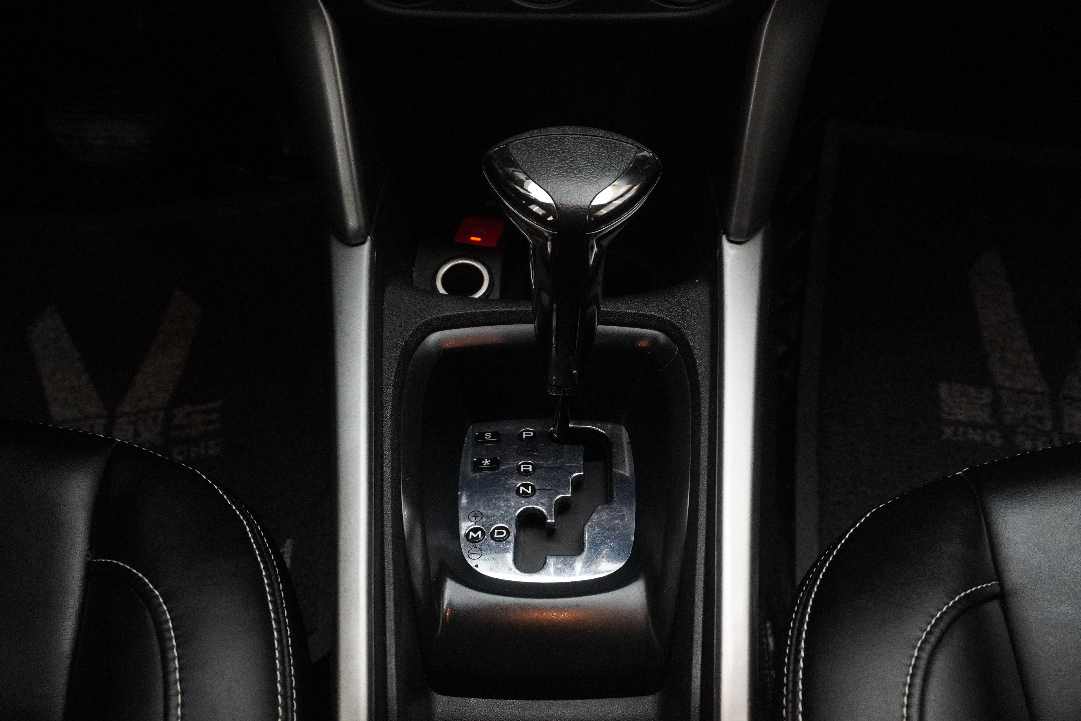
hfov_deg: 46.4
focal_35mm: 42
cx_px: 540
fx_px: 1261
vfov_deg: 31.9
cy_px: 360
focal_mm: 28
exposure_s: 1/80
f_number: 6.3
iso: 6400
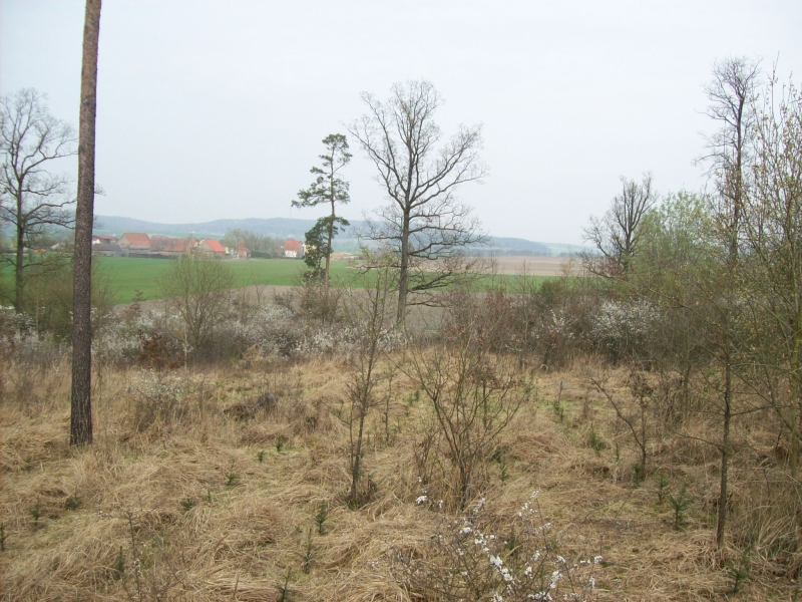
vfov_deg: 39.7
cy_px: 301
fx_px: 834
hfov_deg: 51.4
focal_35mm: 36
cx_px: 401
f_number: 2.7
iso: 80
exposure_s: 1/511
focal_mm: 6
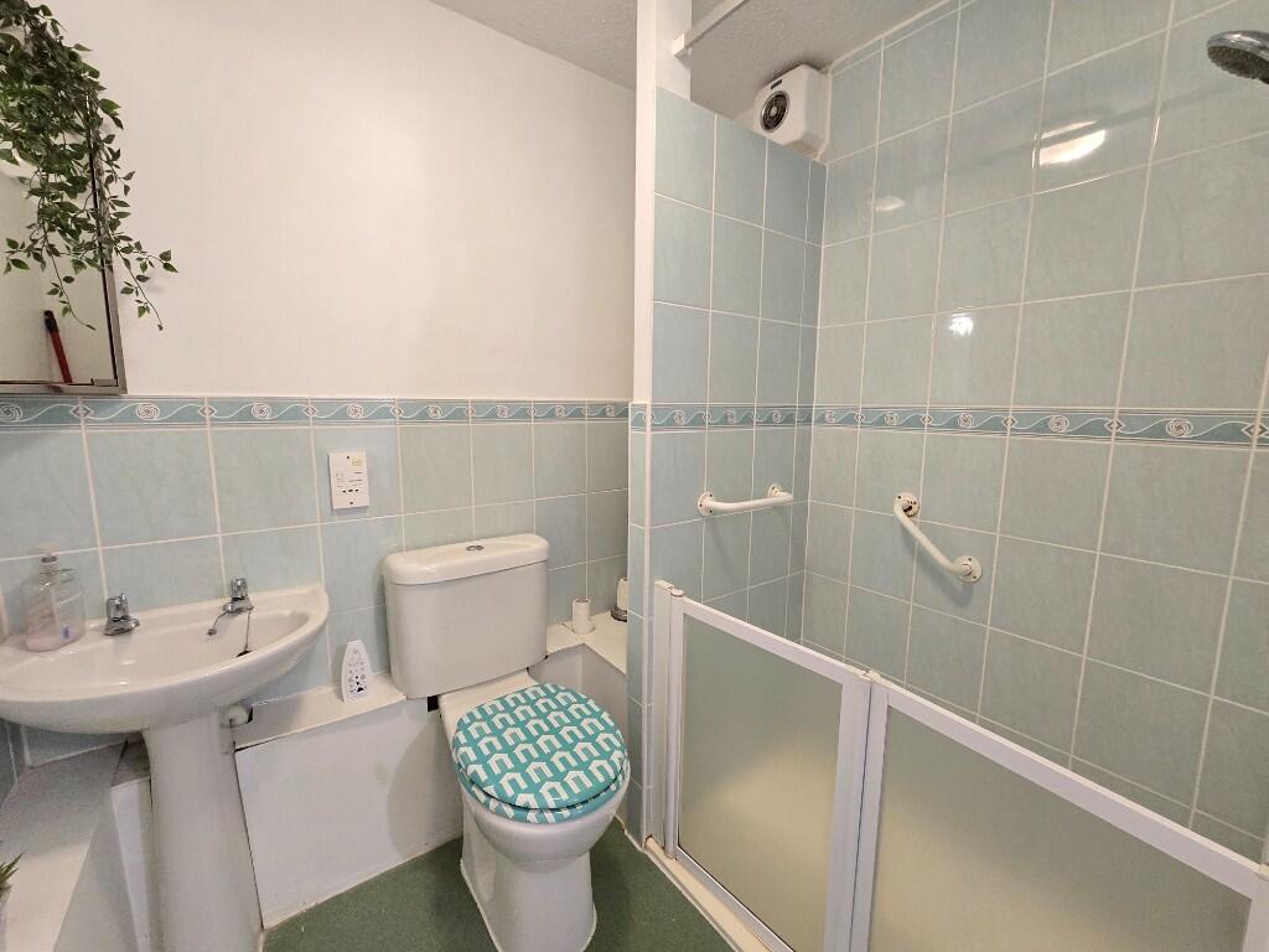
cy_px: 476
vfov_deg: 89.9
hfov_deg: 106.2
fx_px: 477
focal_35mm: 13
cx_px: 634
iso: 640
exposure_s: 1/50
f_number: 2.2
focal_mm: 2.2
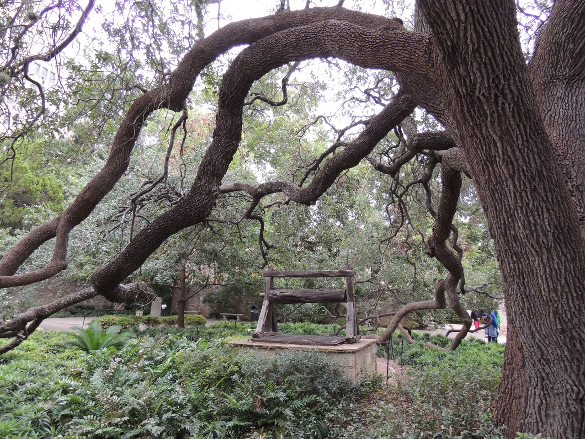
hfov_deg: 71.6
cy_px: 220
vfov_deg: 56.8
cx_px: 292
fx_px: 406
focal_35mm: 24
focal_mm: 4.3
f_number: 3
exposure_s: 1/15
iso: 400
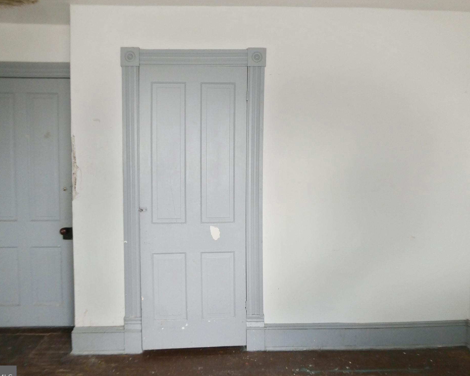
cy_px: 191
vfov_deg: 54.9
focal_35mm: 26
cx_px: 214
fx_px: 362
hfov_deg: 65.9
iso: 250
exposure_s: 1/60
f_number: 3.3
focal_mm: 4.3
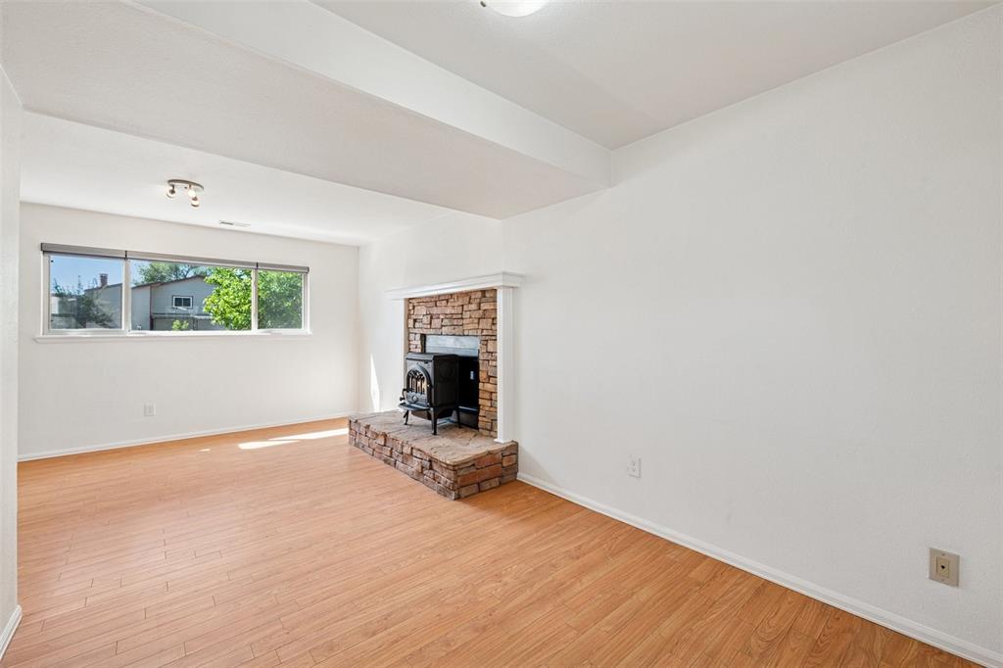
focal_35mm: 15
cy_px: 334
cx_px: 502
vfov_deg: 77.3
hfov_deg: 100.4
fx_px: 418
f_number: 11
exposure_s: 1/5
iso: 100
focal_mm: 15
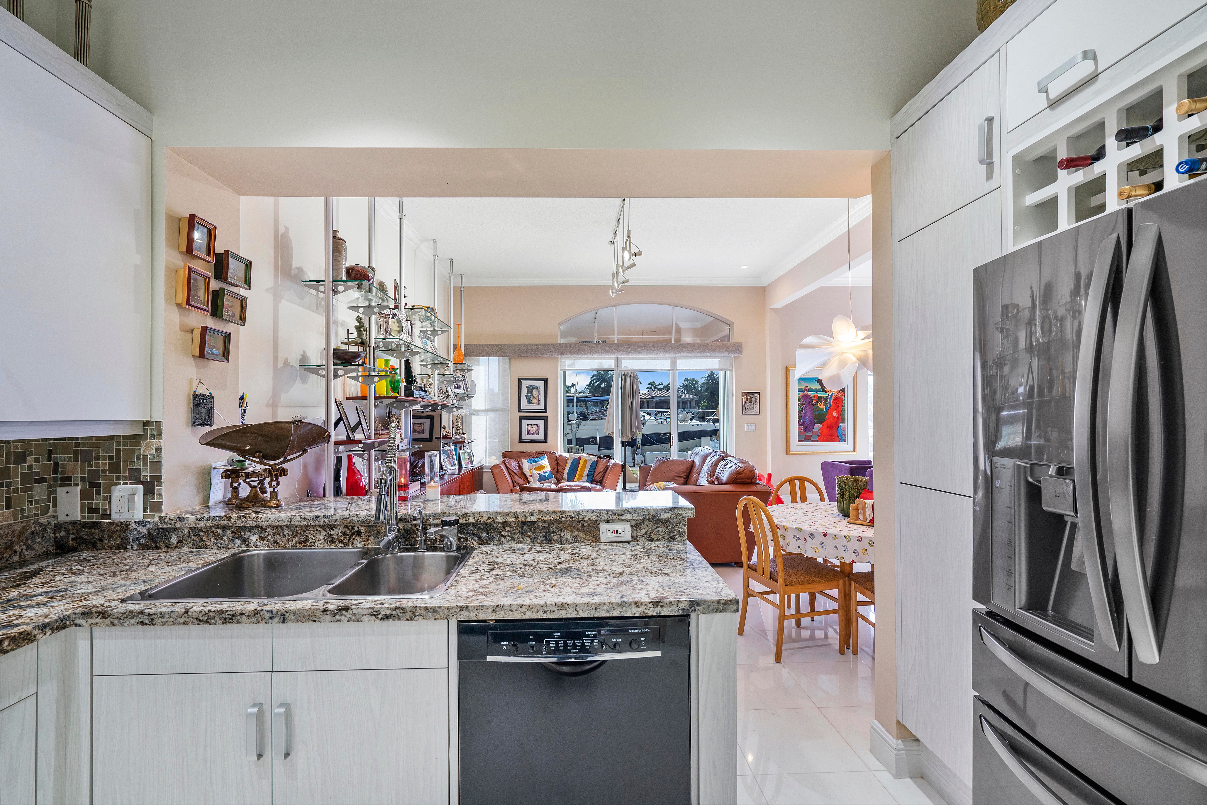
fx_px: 536
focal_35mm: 16
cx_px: 604
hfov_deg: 96.7
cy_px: 402
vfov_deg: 73.8
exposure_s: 1/15
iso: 320
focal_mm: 16
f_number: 7.1
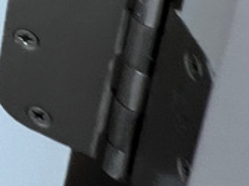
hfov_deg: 13.6
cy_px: -347
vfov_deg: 11.8
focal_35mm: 79
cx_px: -404
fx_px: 567
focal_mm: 1.57
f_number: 1.8
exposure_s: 1/150
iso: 32
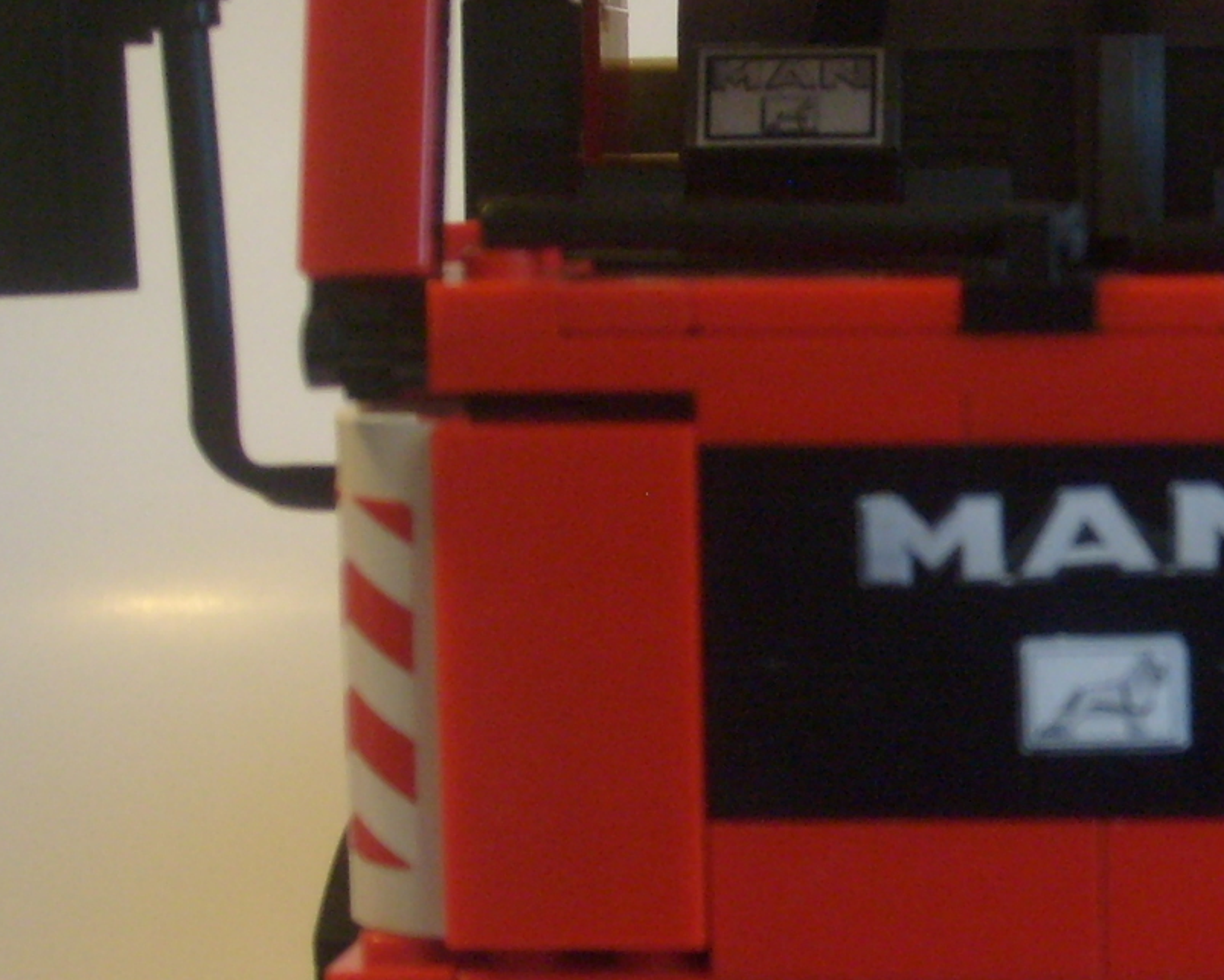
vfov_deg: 14.4
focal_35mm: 107
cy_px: 663
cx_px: 1134
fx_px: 3878
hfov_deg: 17.6
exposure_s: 1/30
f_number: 3
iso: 100
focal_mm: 7.2
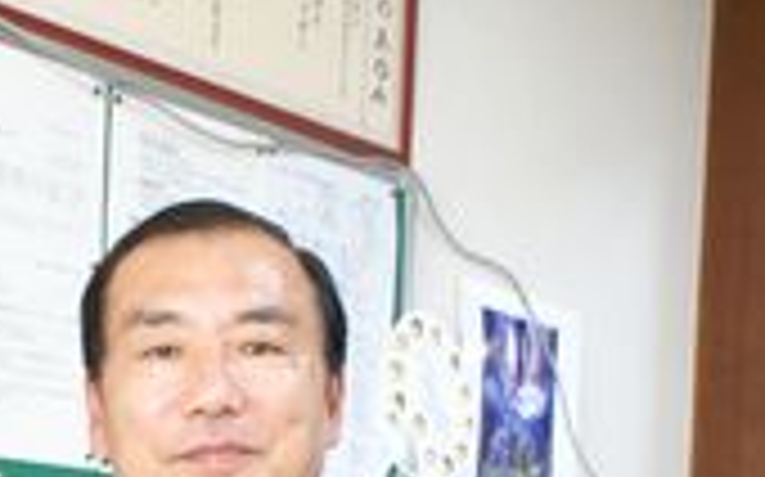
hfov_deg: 19.7
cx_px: 171
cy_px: 855
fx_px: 2188
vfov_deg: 11.5
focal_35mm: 105
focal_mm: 26
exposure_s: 1/20
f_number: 4.5
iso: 400
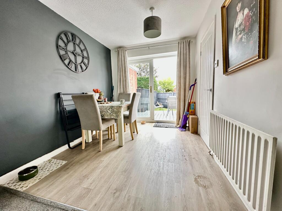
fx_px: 114
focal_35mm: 14
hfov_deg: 102.1
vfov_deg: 85.7
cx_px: 141
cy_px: 106
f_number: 2.2
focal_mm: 2.22
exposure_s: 1/99
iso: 250
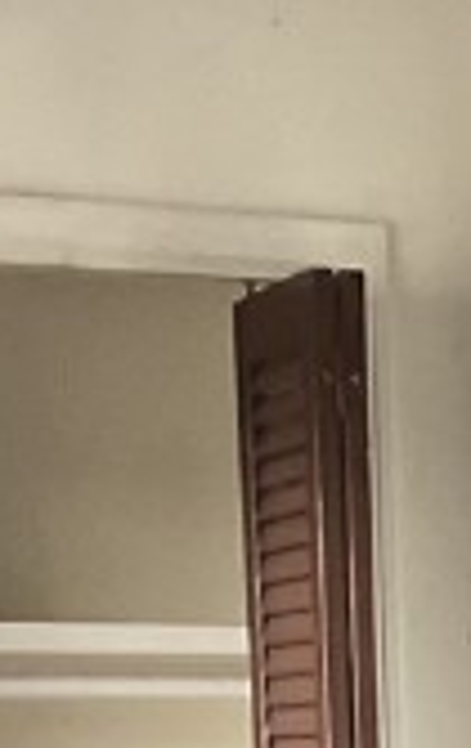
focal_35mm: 188
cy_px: 1397
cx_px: 951
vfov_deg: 10.4
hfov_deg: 6.8
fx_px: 3845
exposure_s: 1/60
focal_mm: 3
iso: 80
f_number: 1.8
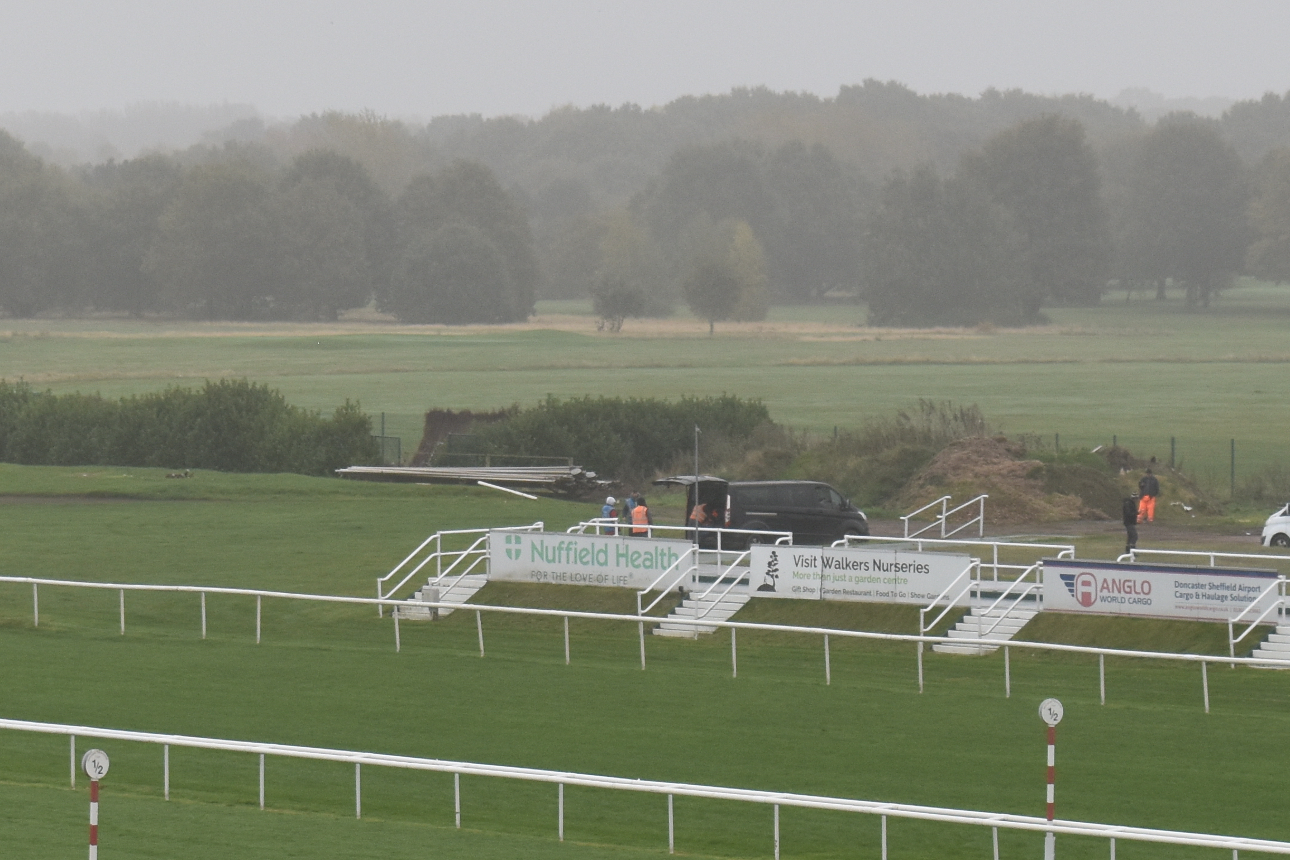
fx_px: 7678
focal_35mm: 214
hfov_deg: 9.6
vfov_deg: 6.4
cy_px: 652
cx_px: 560
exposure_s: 1/250
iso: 400
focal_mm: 55
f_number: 8
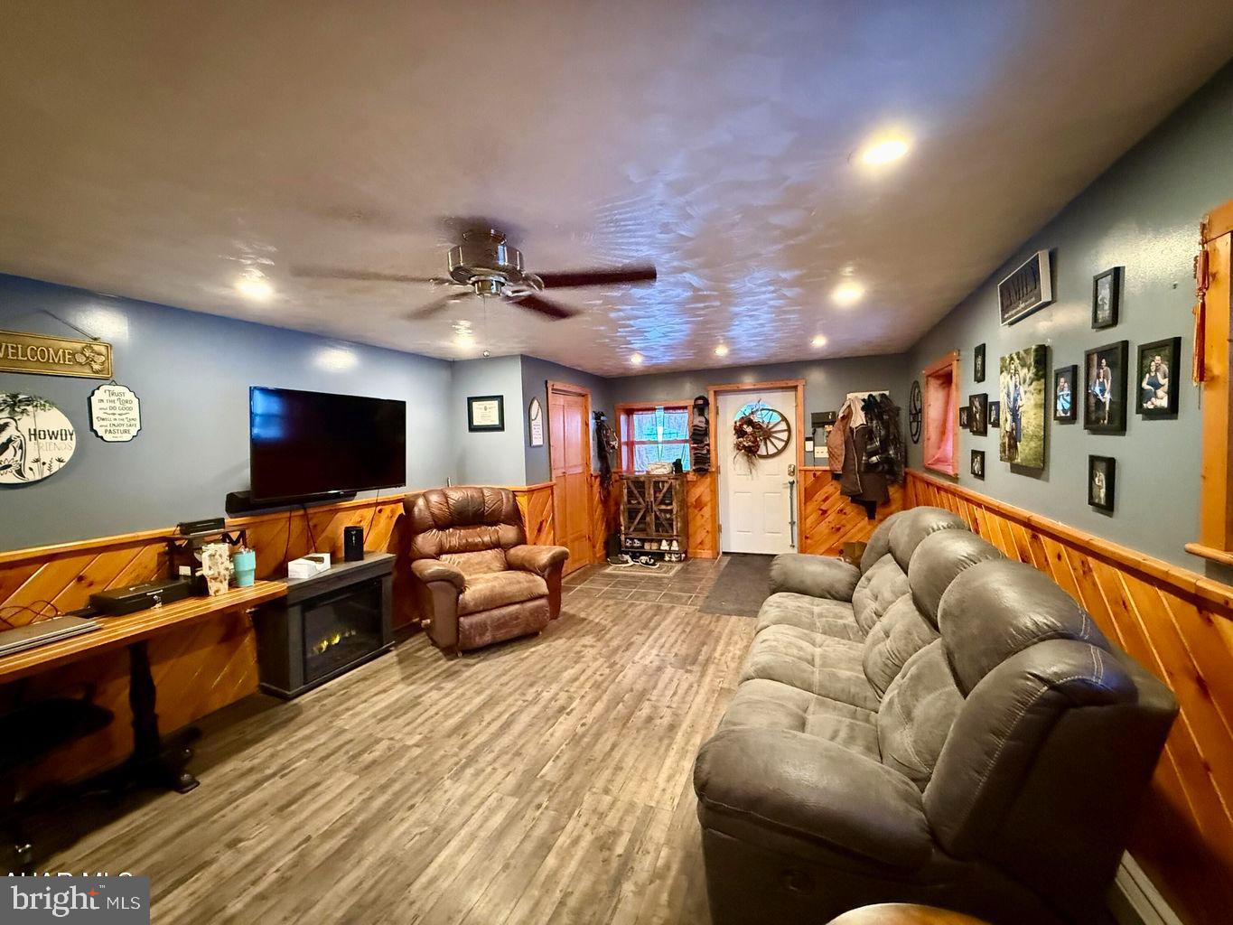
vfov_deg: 85.7
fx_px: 499
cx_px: 616
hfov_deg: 102.1
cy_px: 462
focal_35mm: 14
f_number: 2.2
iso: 1250
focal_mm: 2.22
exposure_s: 1/40
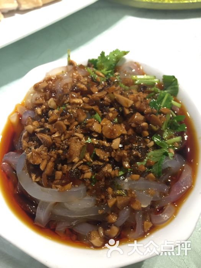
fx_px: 225
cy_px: 134
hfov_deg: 48.2
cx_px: 100
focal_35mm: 29
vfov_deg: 61.7
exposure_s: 1/17
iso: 80
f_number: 2.2
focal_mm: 4.15
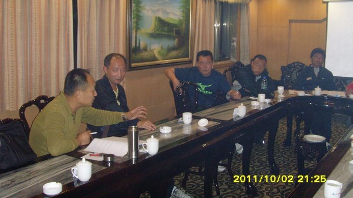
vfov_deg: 27.6
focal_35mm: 43
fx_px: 402
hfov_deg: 47.4
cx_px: 178
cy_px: 73
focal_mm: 6.6
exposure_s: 1/45
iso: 320
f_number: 3.5
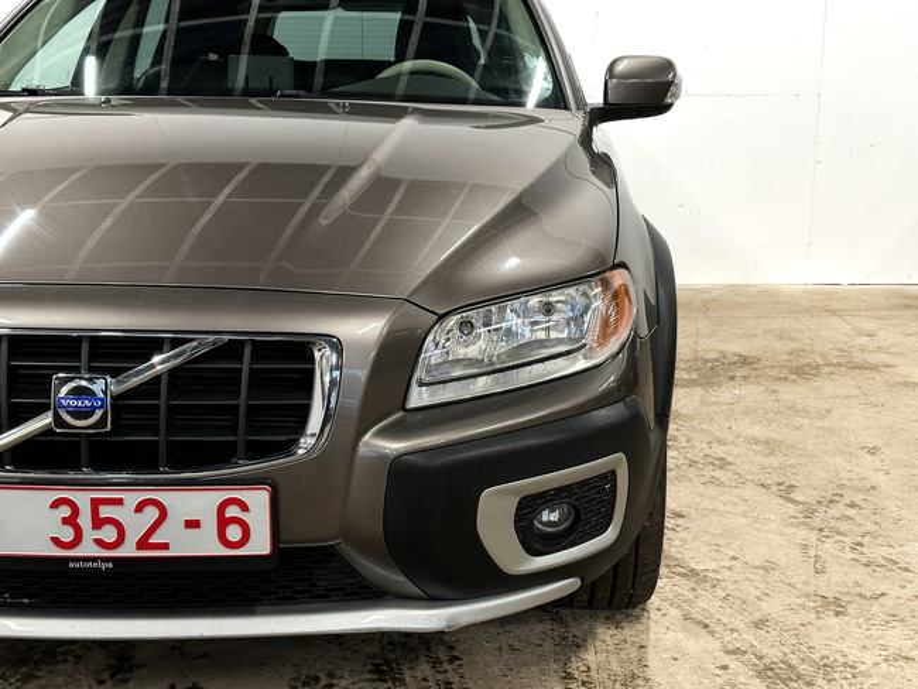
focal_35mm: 48
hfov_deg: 39.6
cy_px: 344
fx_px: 1273
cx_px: 459
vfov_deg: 30.3
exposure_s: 1/50
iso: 250
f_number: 1.8
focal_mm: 6.86
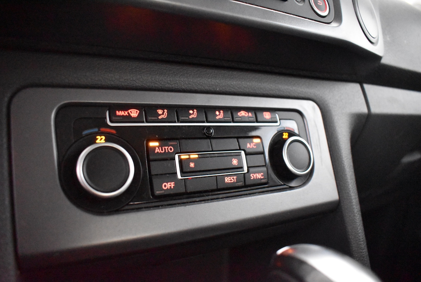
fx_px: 316
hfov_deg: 67.3
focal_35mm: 27
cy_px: 141
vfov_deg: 48.0
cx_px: 210
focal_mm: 18
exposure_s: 1/30
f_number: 3.5
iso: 11400
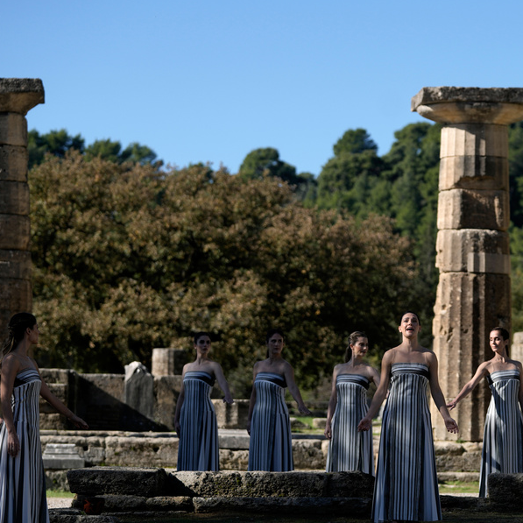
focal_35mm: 153
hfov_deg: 11.4
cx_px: 358
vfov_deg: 11.4
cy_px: 290
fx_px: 2615
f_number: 3.5
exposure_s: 1/2500
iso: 160
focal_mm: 105
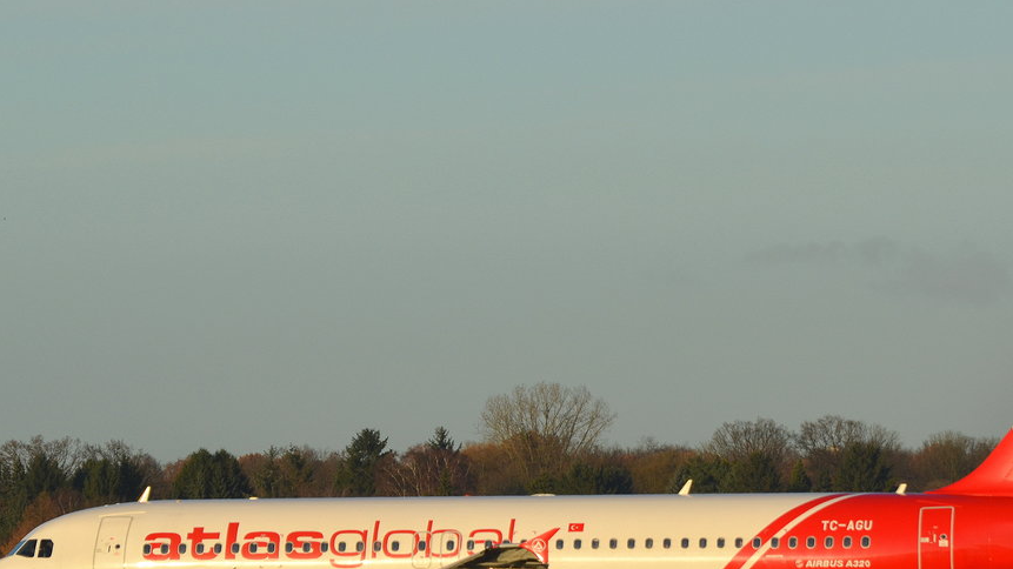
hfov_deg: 4.7
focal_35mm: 459
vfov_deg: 2.6
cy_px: 408
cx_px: 591
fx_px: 12327
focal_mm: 210
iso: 200
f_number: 7.1
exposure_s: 1/800
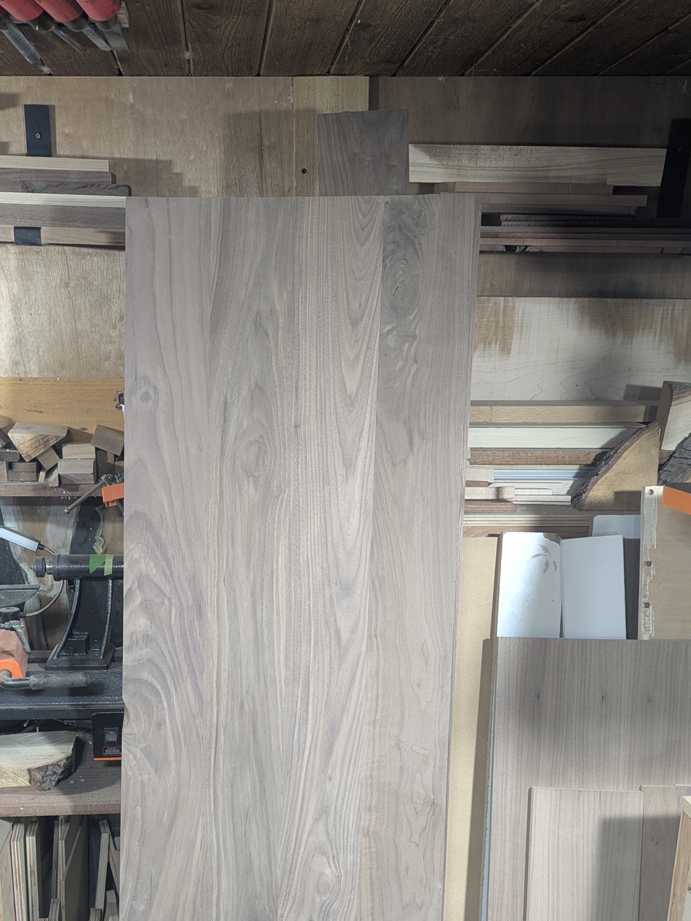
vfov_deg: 49.7
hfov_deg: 39.5
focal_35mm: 36
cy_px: 665
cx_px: 279
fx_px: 958
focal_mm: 6.81
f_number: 1.85
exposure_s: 1/40
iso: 49
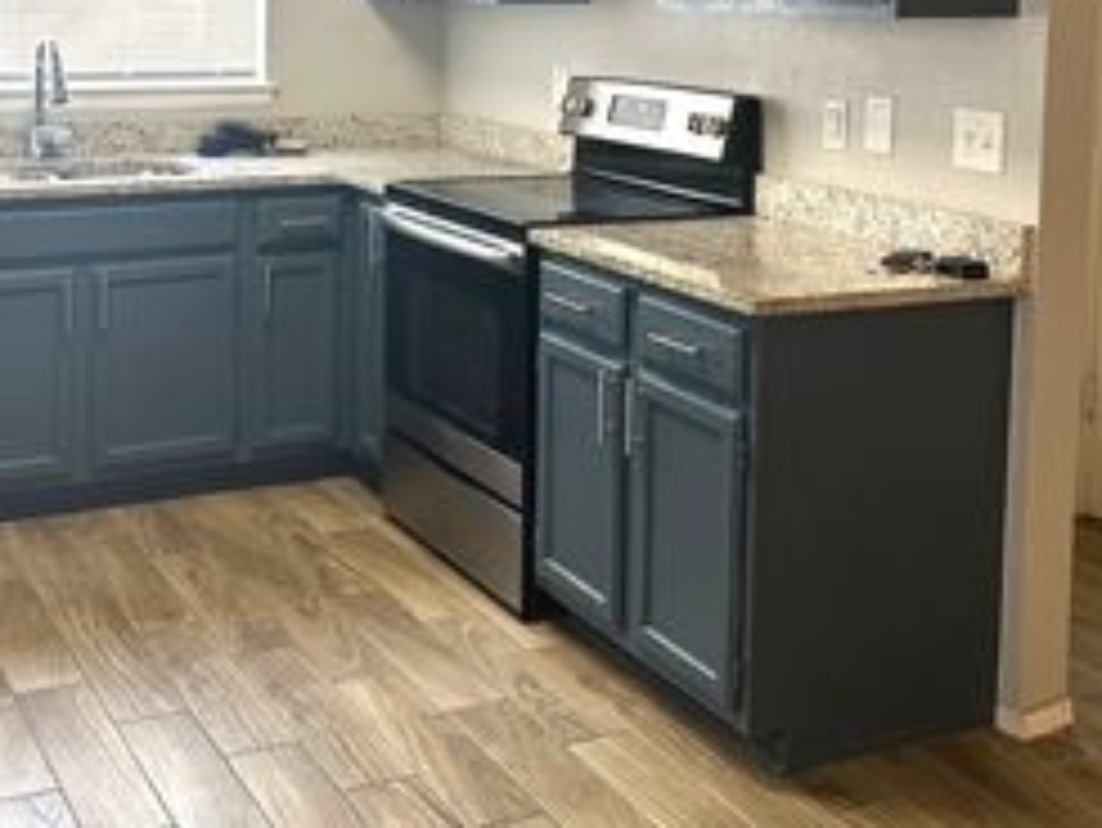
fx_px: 1561
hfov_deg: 38.5
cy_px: 92
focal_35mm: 49
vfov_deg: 28.6
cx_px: 369
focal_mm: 6.86
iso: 160
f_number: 1.78
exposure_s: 1/60
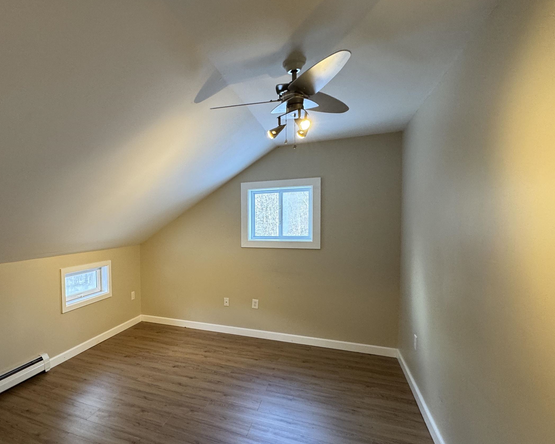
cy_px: 239
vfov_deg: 68.0
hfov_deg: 76.6
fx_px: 329
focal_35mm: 20
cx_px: 165
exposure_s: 1/60
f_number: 2.2
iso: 200
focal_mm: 2.22
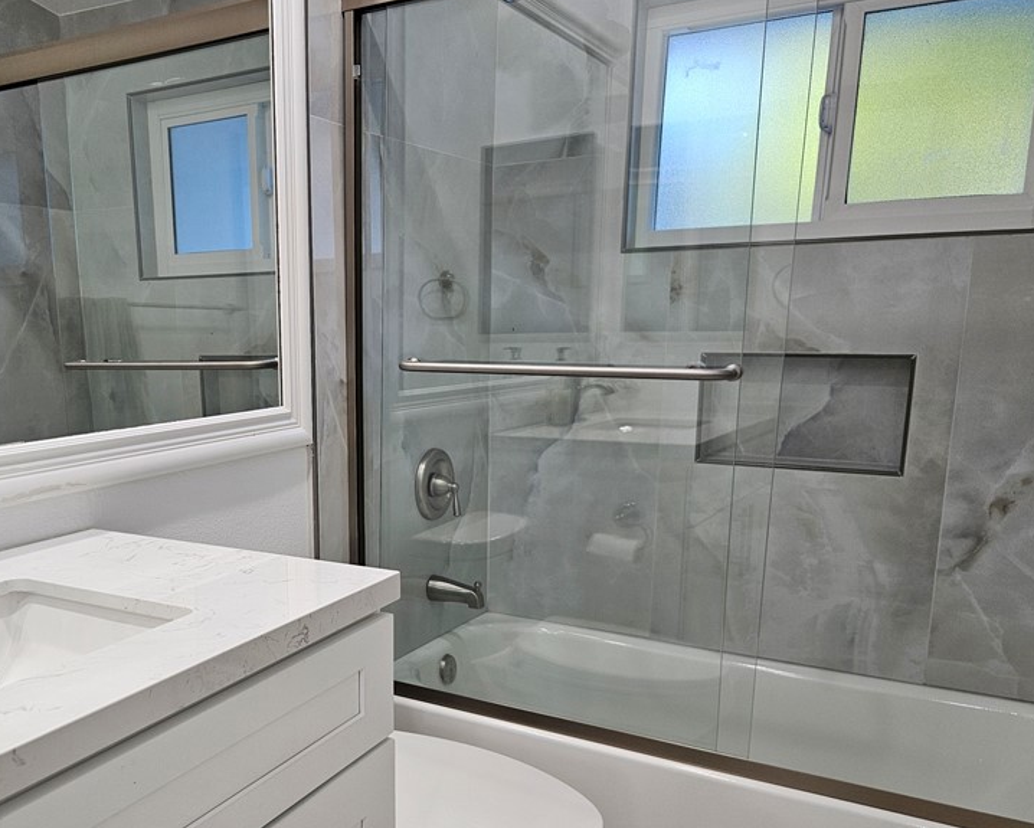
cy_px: 517
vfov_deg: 45.4
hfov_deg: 54.3
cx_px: 328
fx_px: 980
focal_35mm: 32
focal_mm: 5.4
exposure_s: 1/120
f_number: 1.8
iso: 100
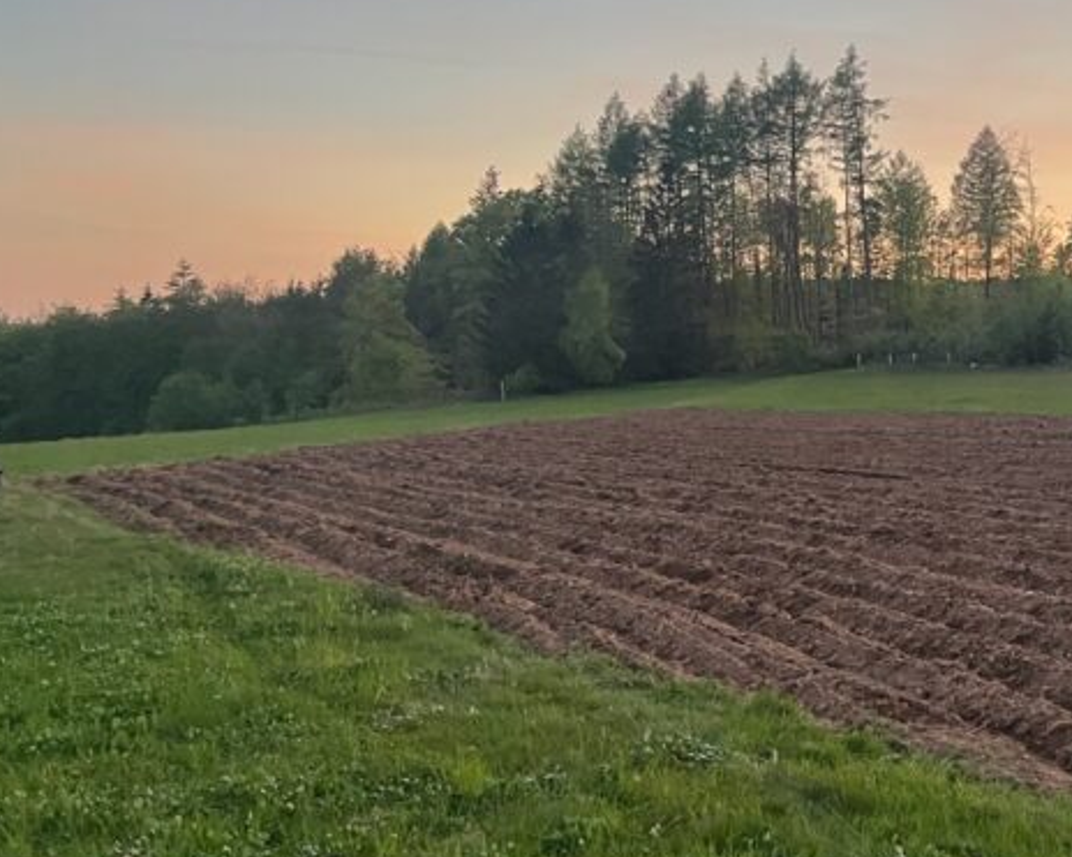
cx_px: 1056
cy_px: 520
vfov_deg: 27.1
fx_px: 1776
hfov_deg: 31.2
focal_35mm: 56
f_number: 1.6
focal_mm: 5.1
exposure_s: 1/73
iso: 125
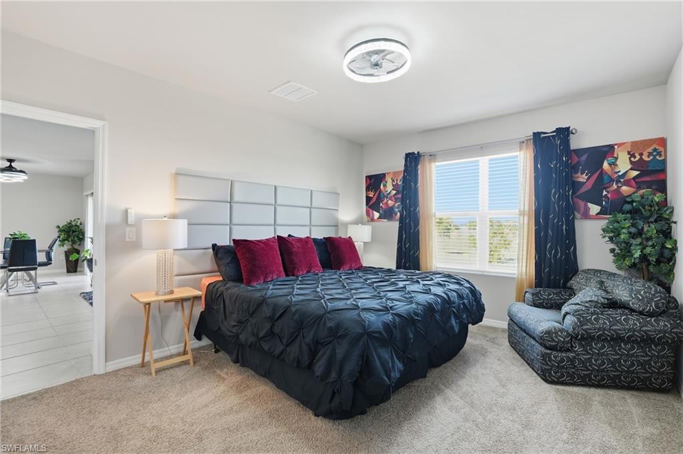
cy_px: 227
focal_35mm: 16
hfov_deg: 96.8
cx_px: 342
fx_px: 303
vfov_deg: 73.7
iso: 400
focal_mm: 16
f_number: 9
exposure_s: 1/40
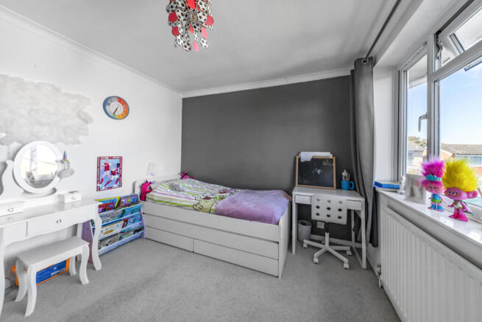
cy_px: 161
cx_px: 241
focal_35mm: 12
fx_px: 161
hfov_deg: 112.6
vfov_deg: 90.0
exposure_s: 1/60
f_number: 8
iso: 250
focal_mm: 12
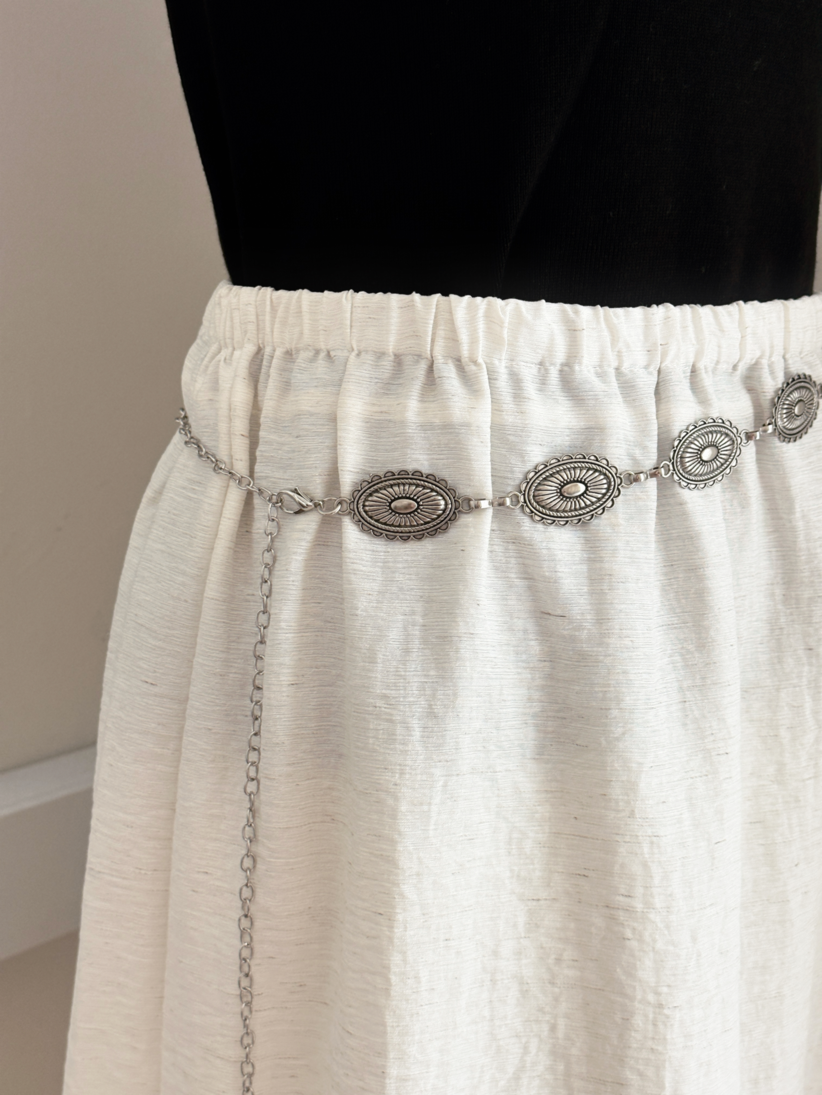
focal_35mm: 48
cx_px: 411
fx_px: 1520
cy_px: 548
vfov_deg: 39.7
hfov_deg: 30.3
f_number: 1.78
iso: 100
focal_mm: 6.86
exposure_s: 1/60
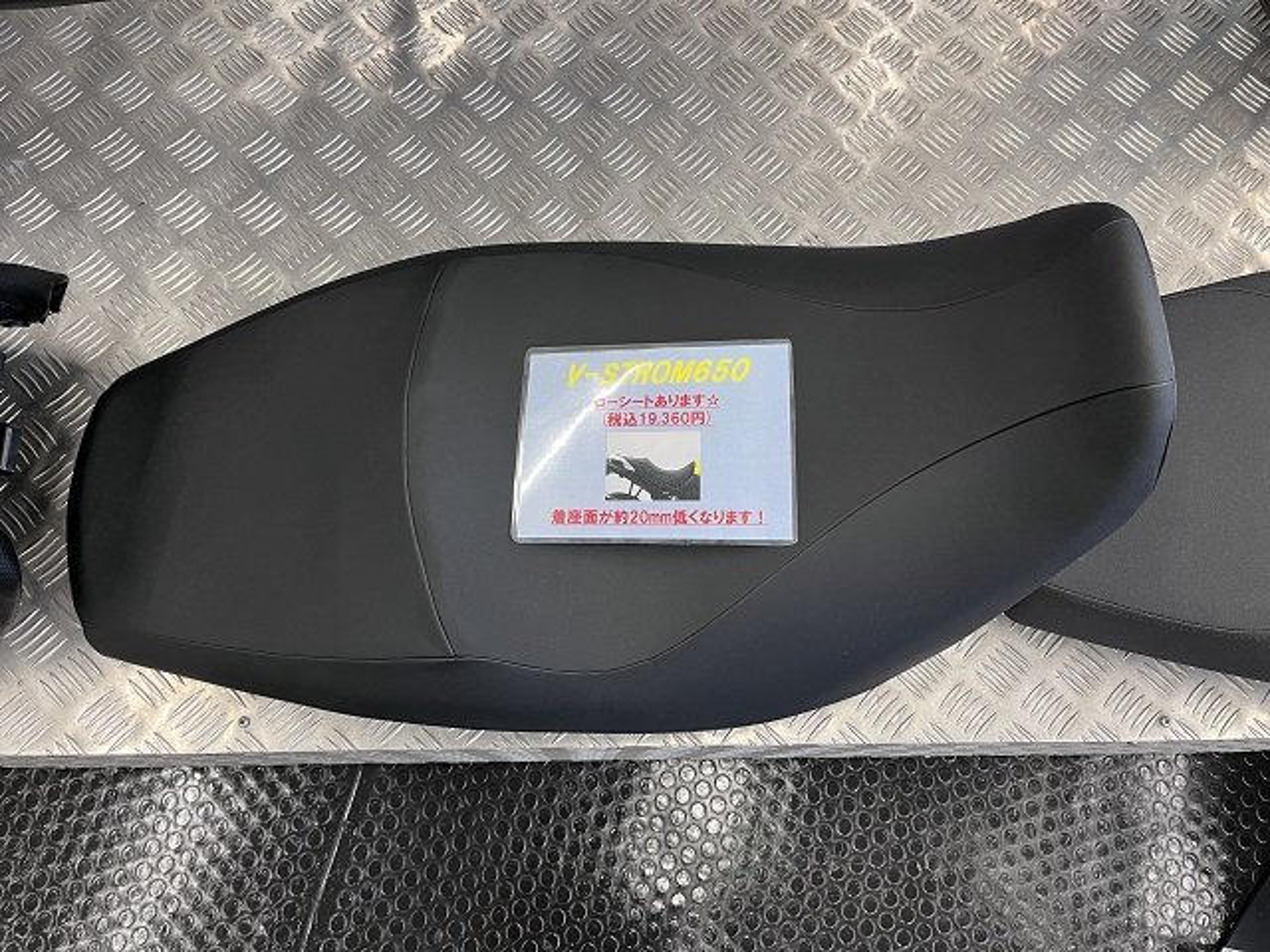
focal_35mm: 26
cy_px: 476
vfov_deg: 53.1
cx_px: 635
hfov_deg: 67.3
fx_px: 954
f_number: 1.6
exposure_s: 1/50
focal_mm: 5.1
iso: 100
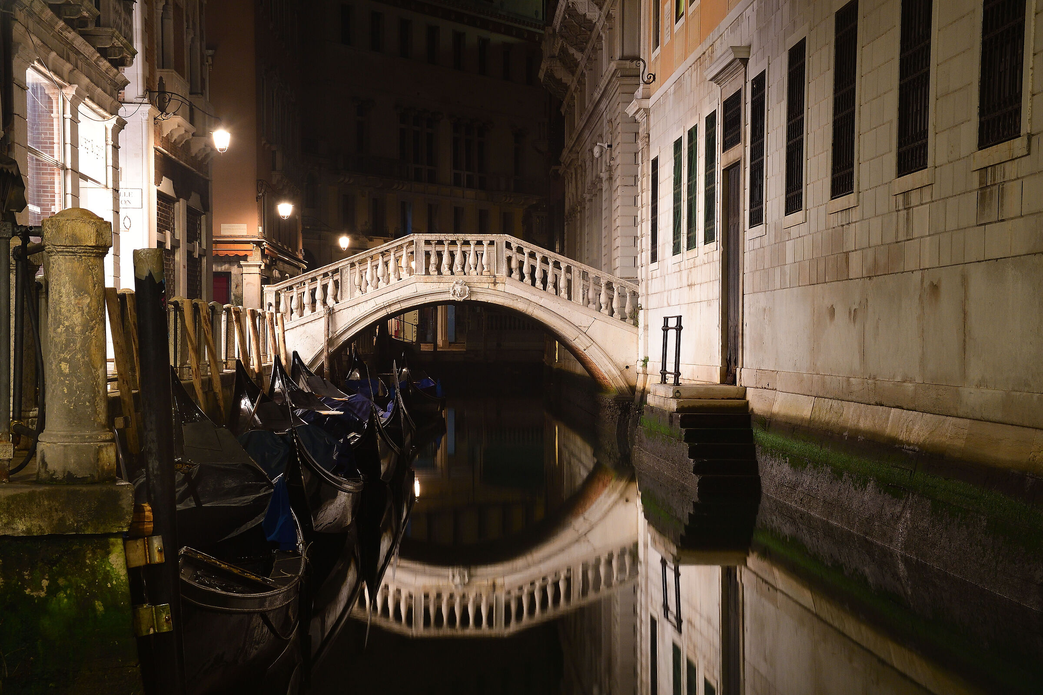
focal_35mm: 67
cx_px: 522
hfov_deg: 30.1
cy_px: 348
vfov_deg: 20.3
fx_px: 1941
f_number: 11
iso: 800
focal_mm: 45
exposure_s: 2
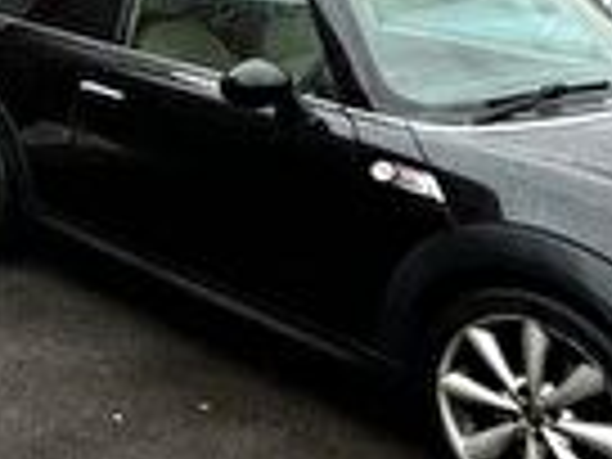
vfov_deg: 19.4
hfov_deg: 24.0
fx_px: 1273
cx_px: -162
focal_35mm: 72
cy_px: -79
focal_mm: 2.22
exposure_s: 1/99
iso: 100
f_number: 2.2
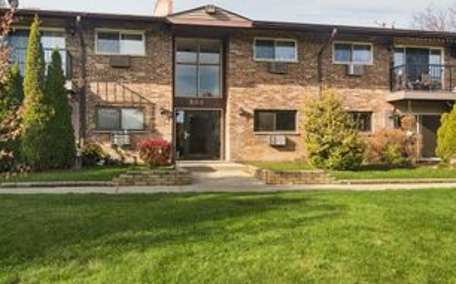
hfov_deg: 62.7
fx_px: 373
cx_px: 201
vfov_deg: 41.8
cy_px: 135
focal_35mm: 30
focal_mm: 12
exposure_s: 1/160
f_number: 8
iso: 200
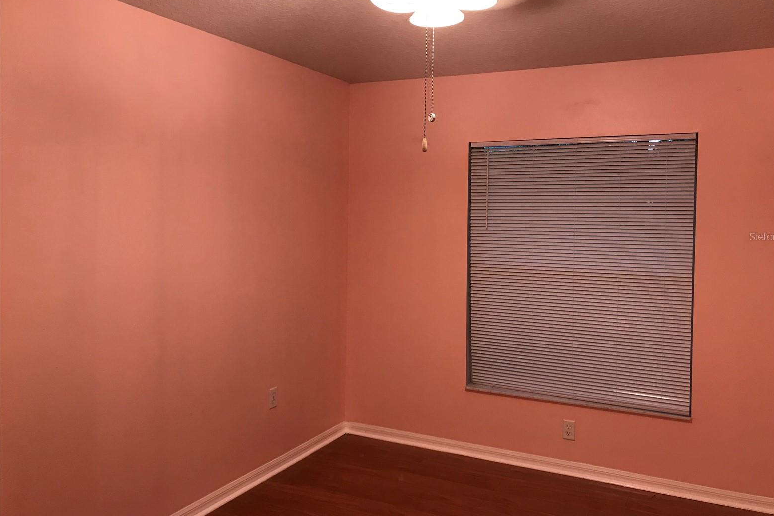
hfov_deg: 61.9
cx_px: 398
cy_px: 236
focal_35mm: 30
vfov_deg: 43.6
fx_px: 645
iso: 40
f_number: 1.8
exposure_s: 1/20
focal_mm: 3.99
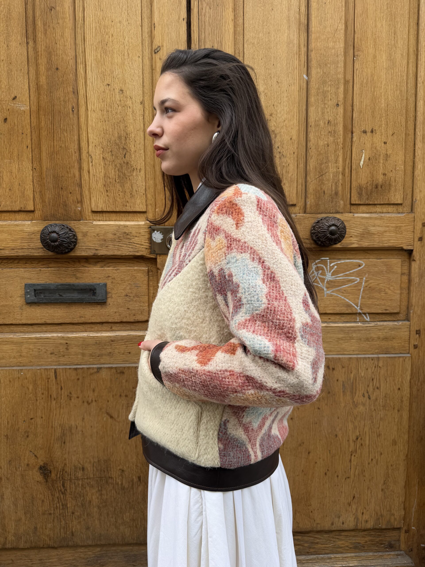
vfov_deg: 71.6
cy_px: 284
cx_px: 212
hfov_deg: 56.8
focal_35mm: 24
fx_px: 393
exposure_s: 1/440
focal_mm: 6.76
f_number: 1.78
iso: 80
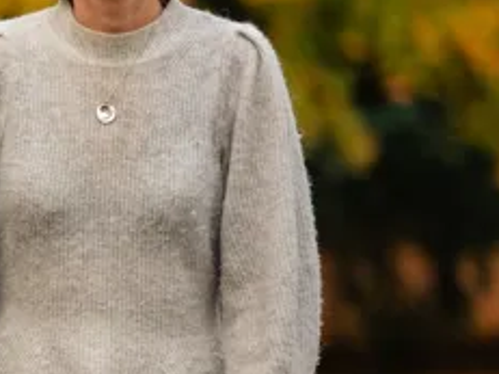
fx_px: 9163
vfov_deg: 2.3
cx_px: -387
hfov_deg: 3.1
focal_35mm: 636
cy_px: 214
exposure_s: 1/640
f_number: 4
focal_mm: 170
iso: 800
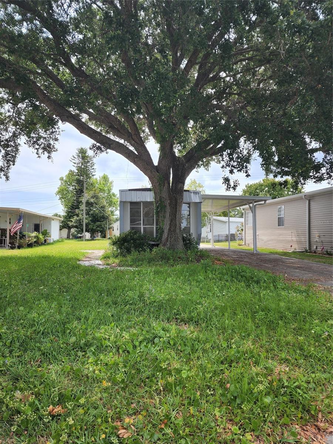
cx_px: 166
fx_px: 295
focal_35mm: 23
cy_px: 222
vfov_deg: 73.9
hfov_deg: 58.9
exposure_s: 1/420
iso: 12
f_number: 1.8
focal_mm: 6.4
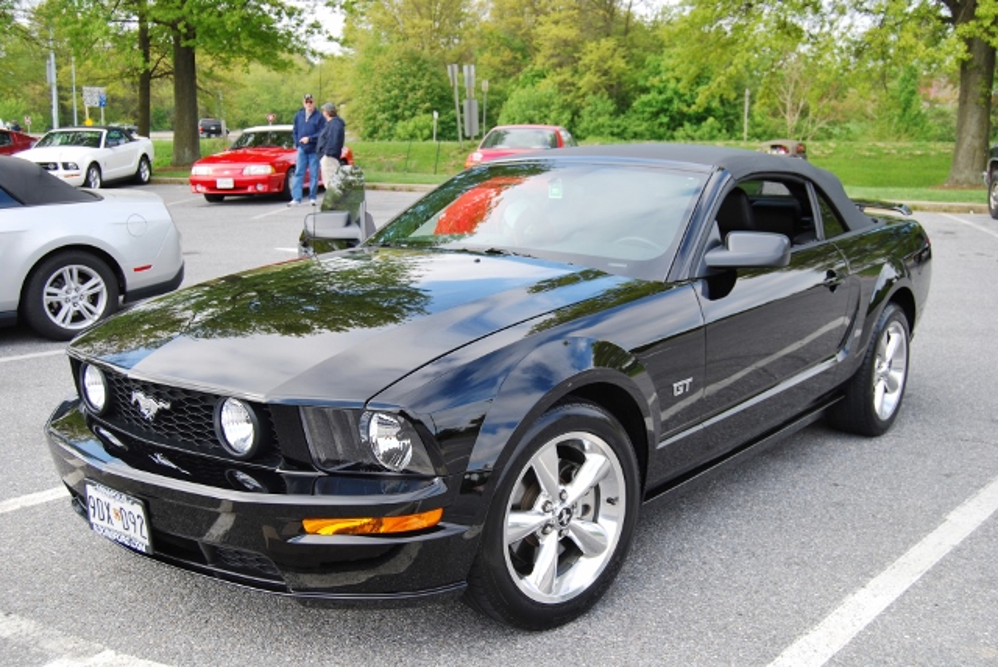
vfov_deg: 36.9
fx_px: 999
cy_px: 334
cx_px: 499
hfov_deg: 53.1
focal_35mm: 36
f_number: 5.6
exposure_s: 1/125
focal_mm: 24
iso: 140
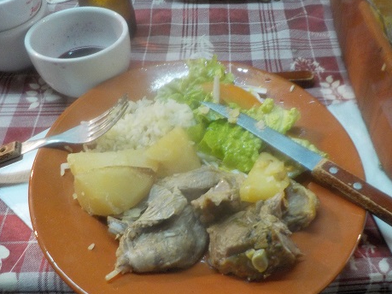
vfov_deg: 41.7
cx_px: 205
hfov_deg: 53.9
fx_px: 385
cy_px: 164
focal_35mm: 34
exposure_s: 1/13
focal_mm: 4.1
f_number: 3.3
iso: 400
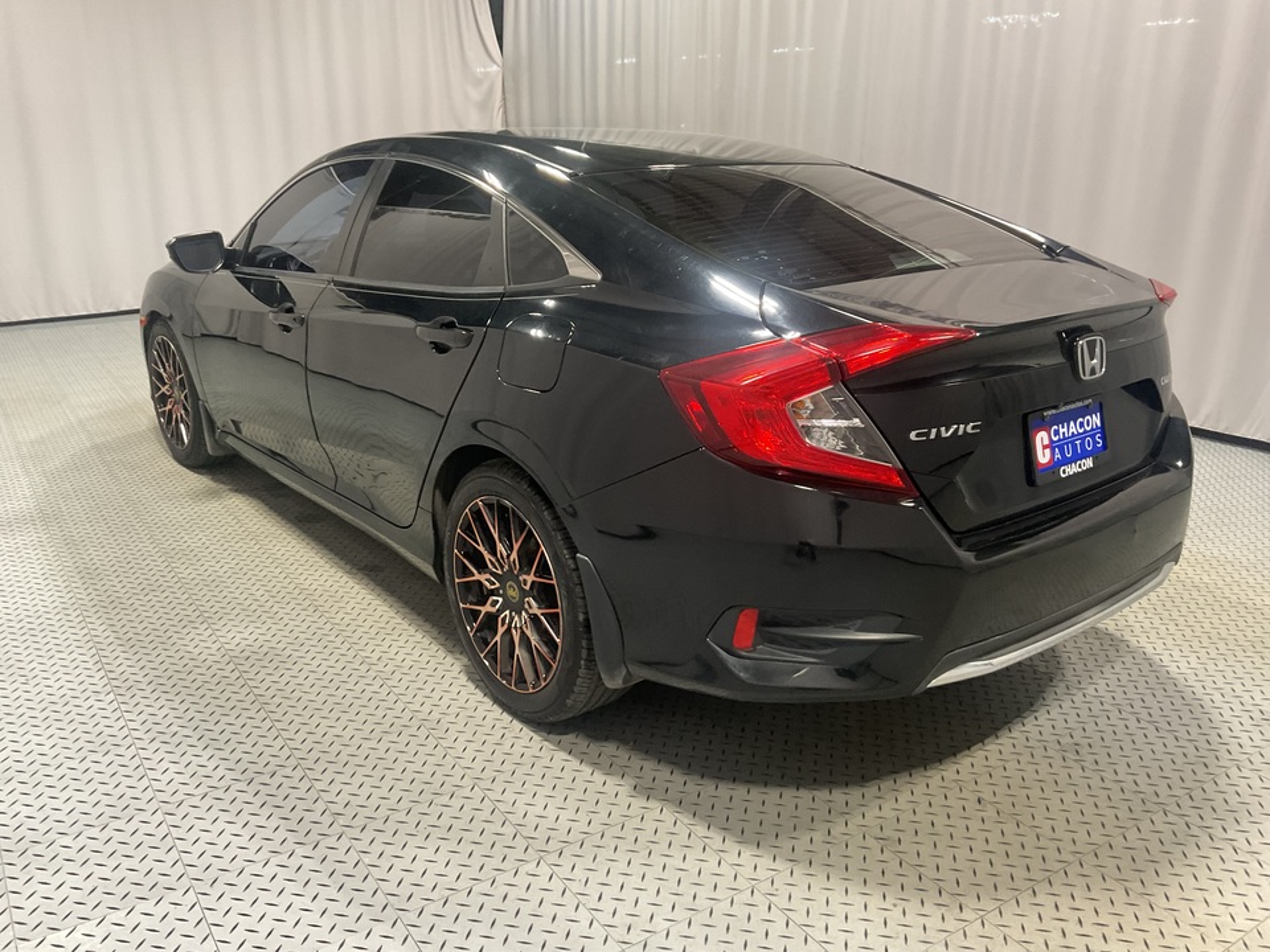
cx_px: 635
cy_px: 476
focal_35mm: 29
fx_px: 1064
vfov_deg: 48.2
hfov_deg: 61.7
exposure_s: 1/60
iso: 100
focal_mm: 3
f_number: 1.8
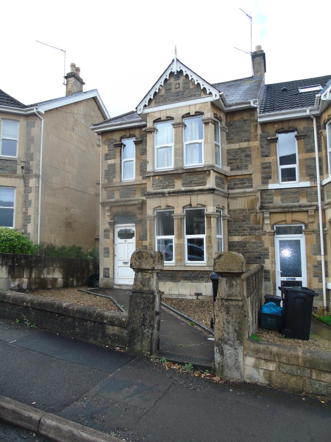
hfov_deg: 54.9
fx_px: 319
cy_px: 221
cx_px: 166
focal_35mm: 25
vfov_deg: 69.4
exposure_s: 1/250
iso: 80
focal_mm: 4.4
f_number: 3.4
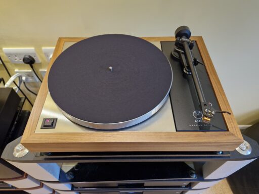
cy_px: 97
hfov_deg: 73.9
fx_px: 172
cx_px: 130
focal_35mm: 23
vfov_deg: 58.9
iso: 400
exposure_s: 1/100
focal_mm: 5.54
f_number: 1.8
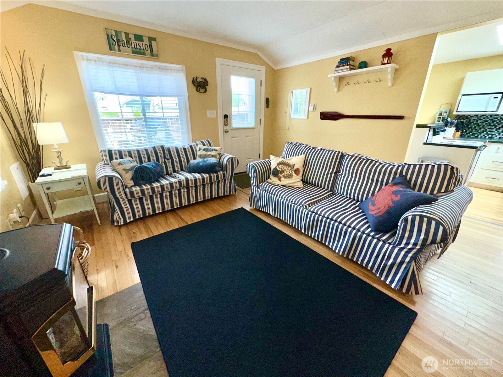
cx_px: 252
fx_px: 203
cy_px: 188
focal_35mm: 14
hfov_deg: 102.1
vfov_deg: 85.7
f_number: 2.2
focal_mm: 2.22
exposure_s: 1/155
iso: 32
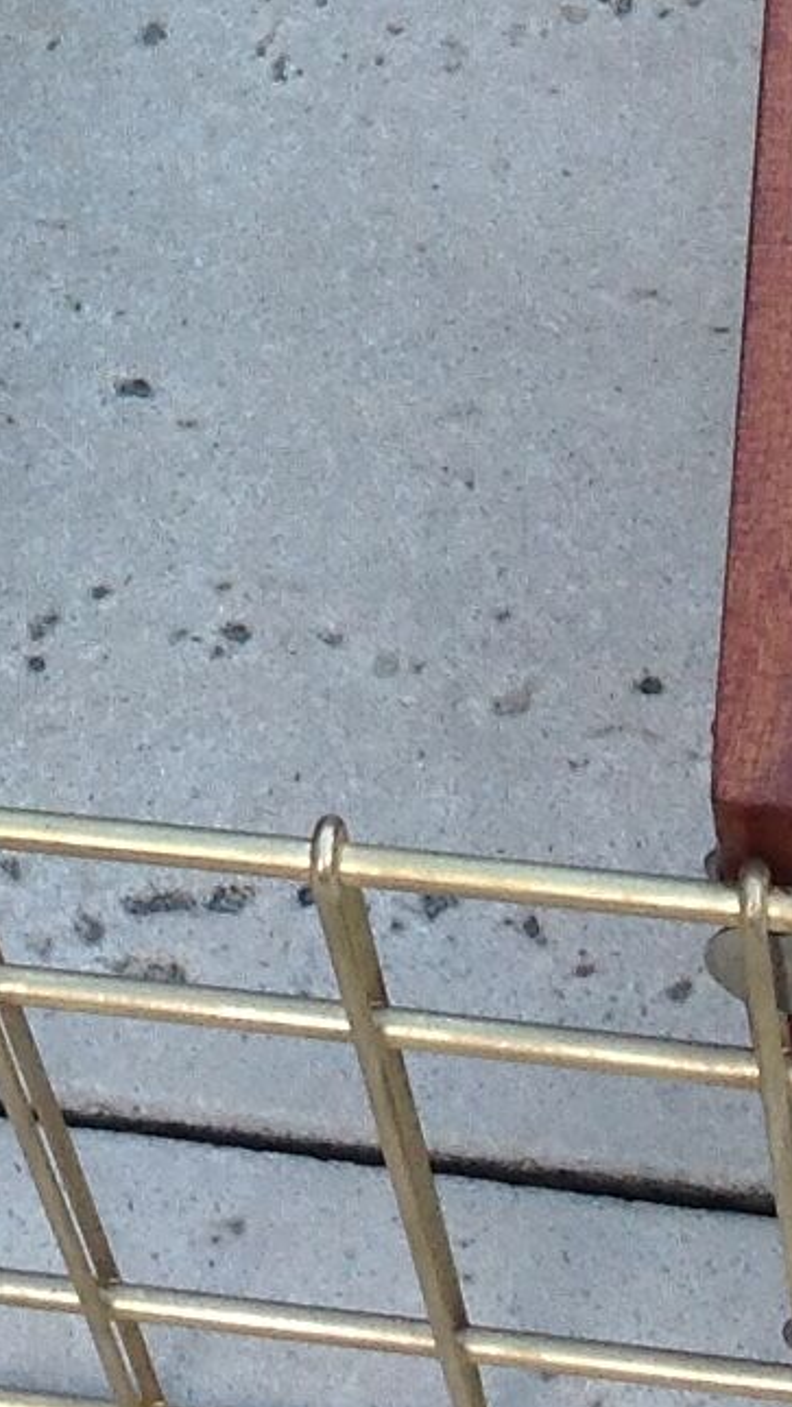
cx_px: -321
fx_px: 5710
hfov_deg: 7.8
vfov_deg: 13.4
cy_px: -615
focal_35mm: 153
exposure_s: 1/60
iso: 64
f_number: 2.4
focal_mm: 4.28
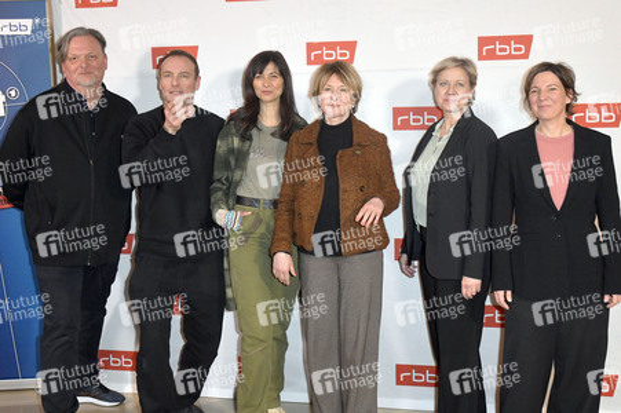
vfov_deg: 37.8
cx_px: 310
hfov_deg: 54.5
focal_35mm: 35
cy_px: 206
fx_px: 603
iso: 2500
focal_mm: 35
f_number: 6.3
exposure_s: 1/200
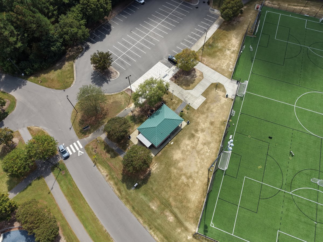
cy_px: 121
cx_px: 162
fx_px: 224
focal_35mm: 24
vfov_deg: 56.8
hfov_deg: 71.6
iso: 150
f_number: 1.8
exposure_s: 1/4000
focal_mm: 8.67
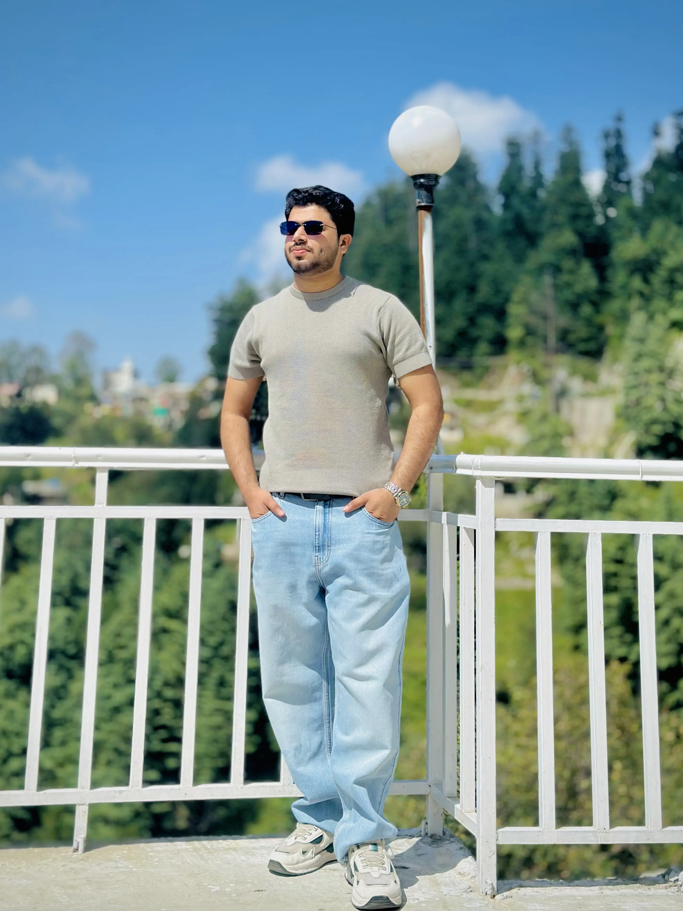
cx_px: 342
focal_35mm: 48
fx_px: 1263
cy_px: 456
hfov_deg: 30.3
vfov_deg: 39.7
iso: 100
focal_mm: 6.86
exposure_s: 1/8197
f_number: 1.78
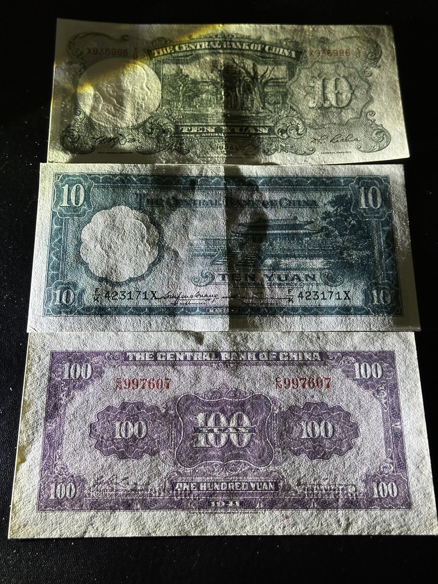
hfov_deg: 30.3
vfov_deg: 39.7
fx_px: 810
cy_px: 292
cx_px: 219
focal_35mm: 48
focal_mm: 6.86
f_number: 1.78
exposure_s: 1/33
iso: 200
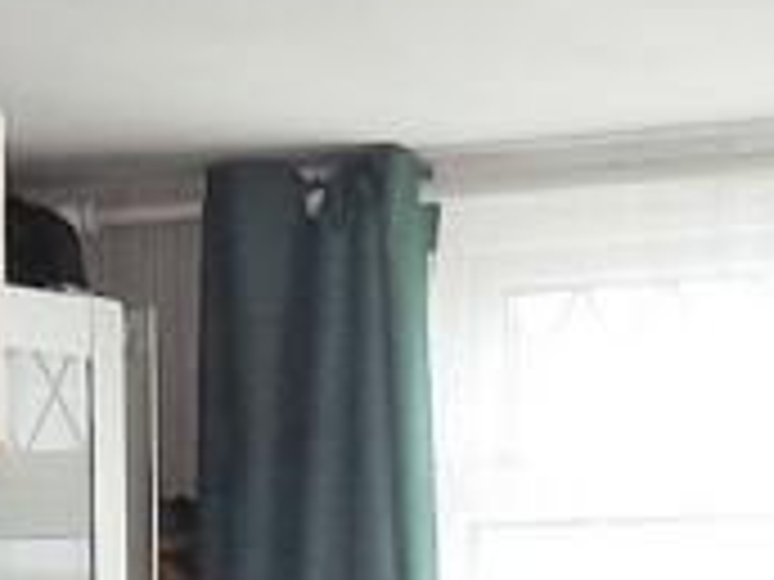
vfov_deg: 9.5
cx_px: 248
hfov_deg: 14.4
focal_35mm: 137
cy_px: 1448
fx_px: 3063
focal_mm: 4
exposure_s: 1/40
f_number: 3.1
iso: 80
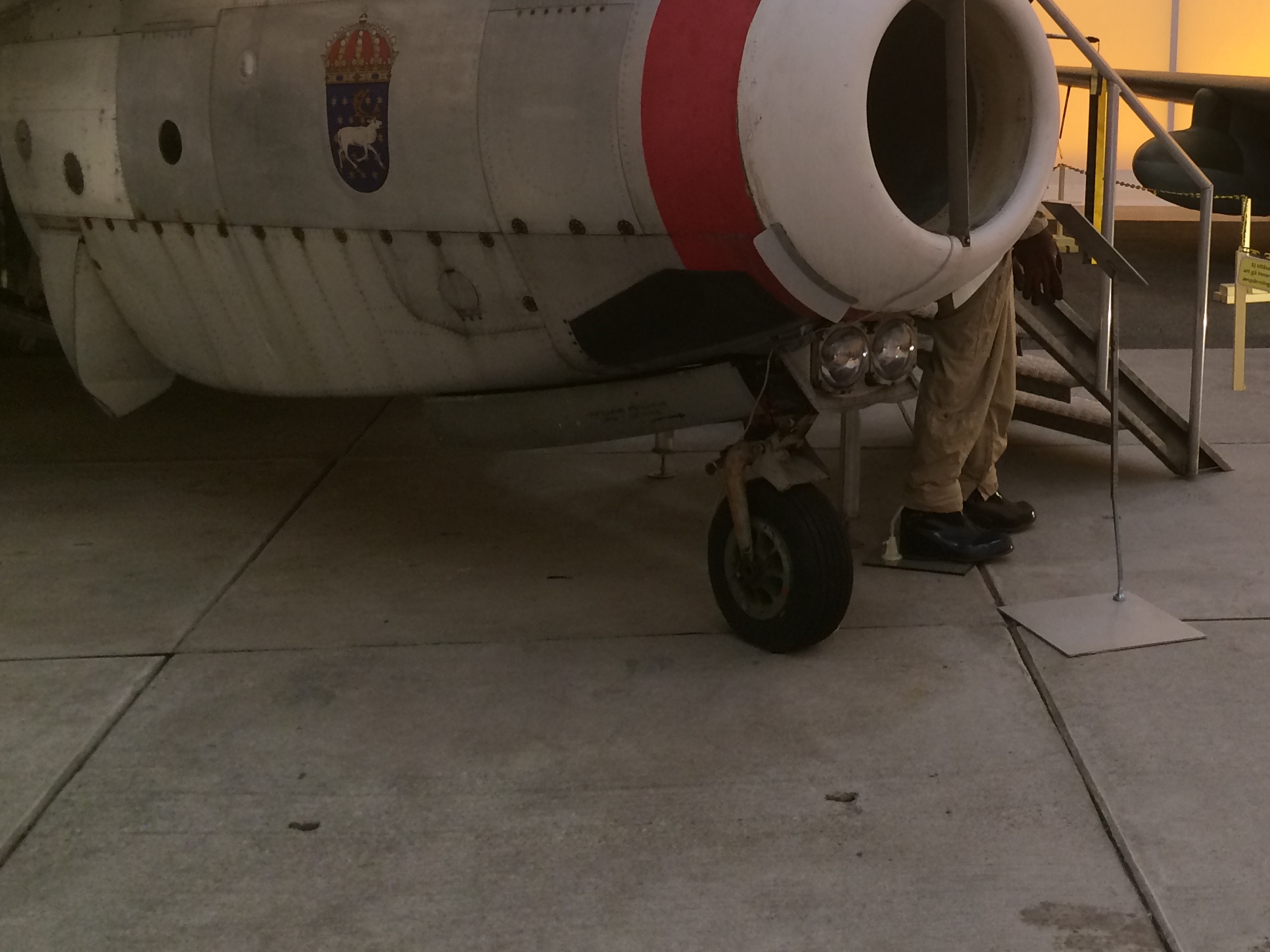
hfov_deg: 37.5
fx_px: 1798
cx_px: 1016
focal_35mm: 49
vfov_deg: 28.9
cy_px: 169
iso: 50
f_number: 2.2
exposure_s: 1/33
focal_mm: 4.15
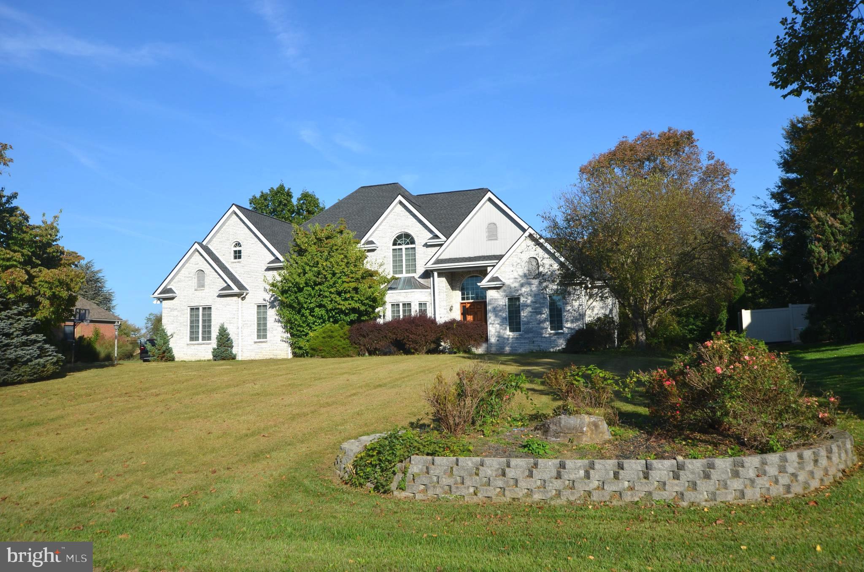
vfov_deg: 43.4
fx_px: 718
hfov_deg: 62.0
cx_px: 432
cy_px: 286
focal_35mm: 30
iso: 100
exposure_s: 1/250
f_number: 8
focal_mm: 20
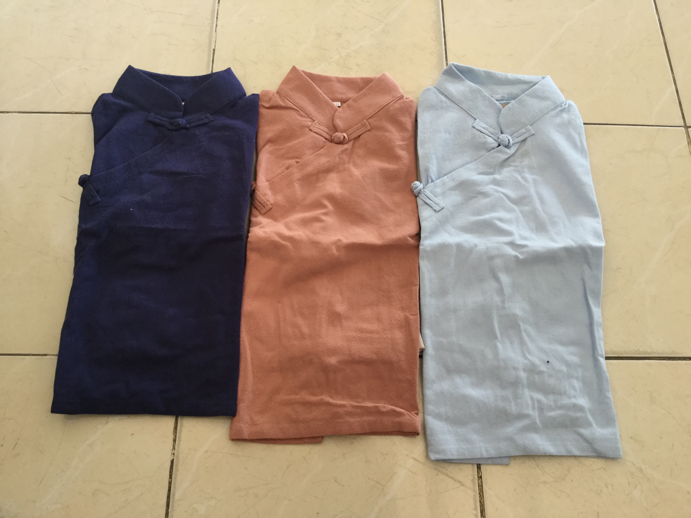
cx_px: 346
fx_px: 619
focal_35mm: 31
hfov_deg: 58.4
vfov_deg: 45.4
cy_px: 259
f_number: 2.4
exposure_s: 1/33
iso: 50
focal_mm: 3.3
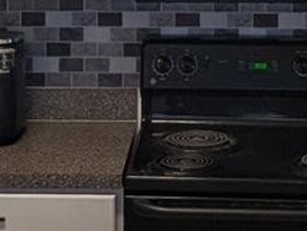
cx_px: 149
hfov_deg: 19.2
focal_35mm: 102
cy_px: -138
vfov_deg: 13.5
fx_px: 905
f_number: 2.2
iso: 75
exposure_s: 1/40
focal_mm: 2.35
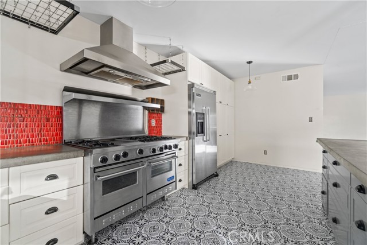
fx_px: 153
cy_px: 122
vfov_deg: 77.4
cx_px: 184
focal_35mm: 15
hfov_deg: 100.4
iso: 200
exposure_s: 1/5
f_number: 4
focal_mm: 10
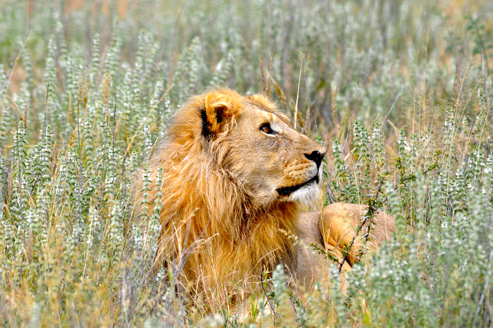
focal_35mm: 619
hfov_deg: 3.3
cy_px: 166
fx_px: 8467
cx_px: 251
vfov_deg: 2.2
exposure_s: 1/1000
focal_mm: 400
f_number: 8
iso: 400
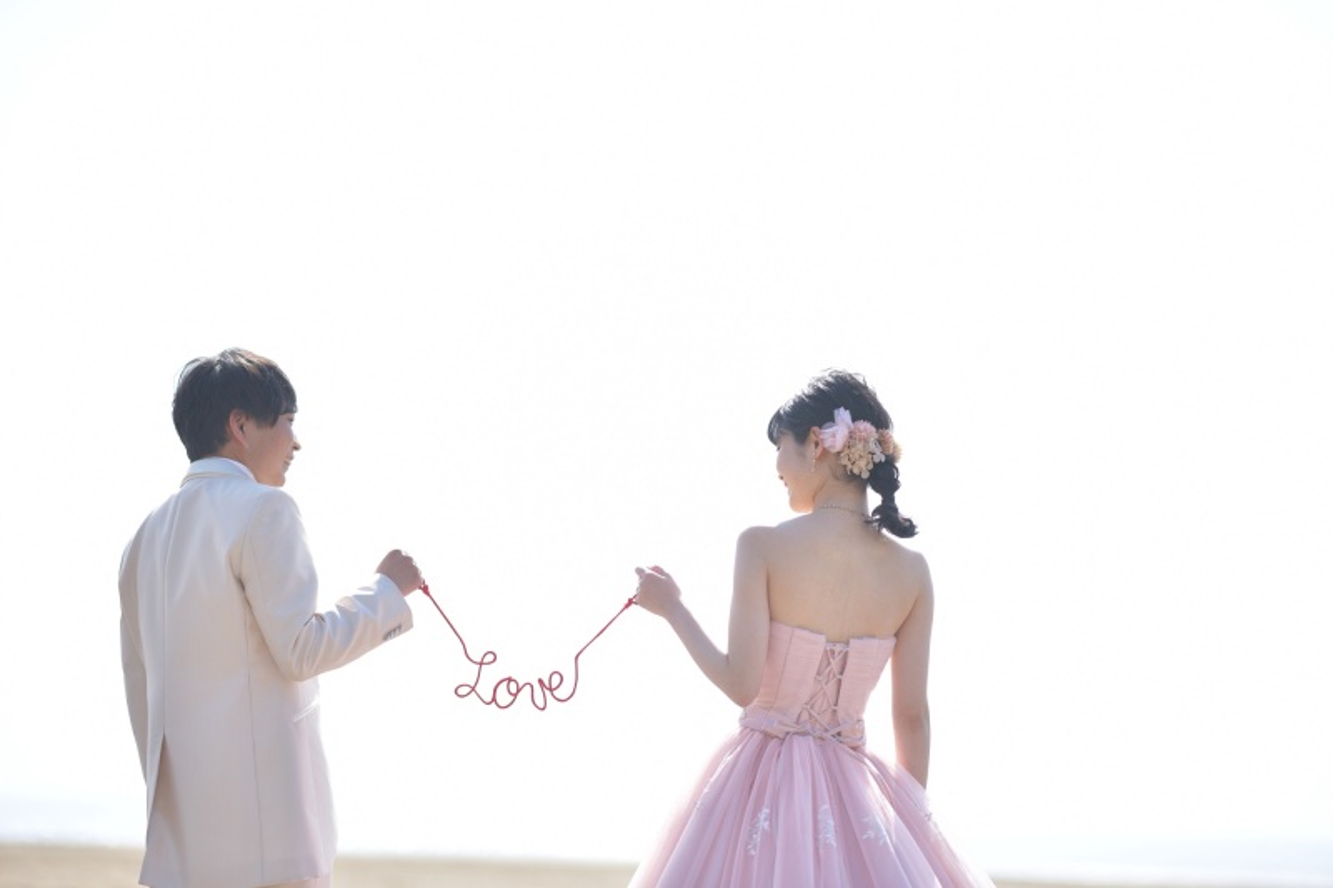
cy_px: 444
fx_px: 3887
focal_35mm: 105
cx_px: 666
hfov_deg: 19.5
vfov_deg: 13.0
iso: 64
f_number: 1.6
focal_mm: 105
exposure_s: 1/1600
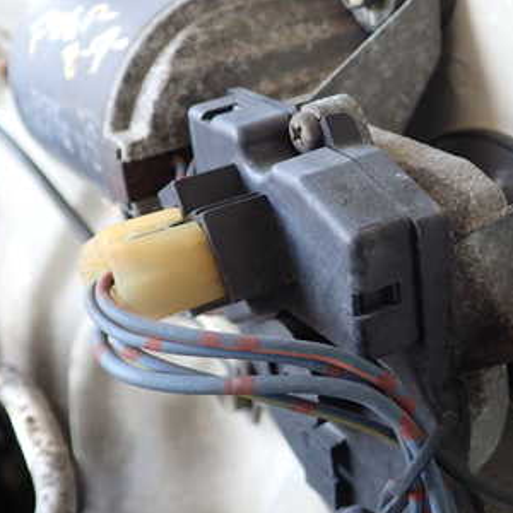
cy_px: 219
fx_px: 889
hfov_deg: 31.7
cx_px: 381
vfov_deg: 32.2
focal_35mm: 53
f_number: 2.3
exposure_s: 1/80
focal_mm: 5.4
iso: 200
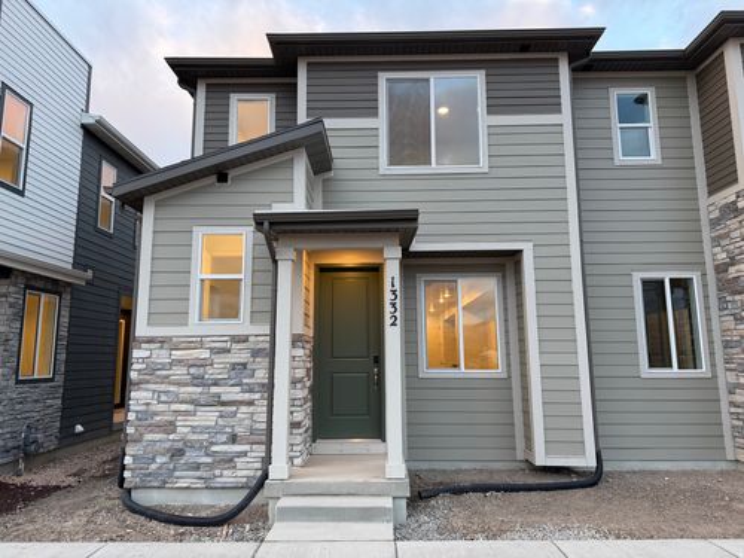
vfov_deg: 56.8
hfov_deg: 71.6
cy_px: 279
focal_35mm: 24
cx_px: 372
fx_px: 516
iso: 125
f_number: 1.78
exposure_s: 1/121
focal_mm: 6.76
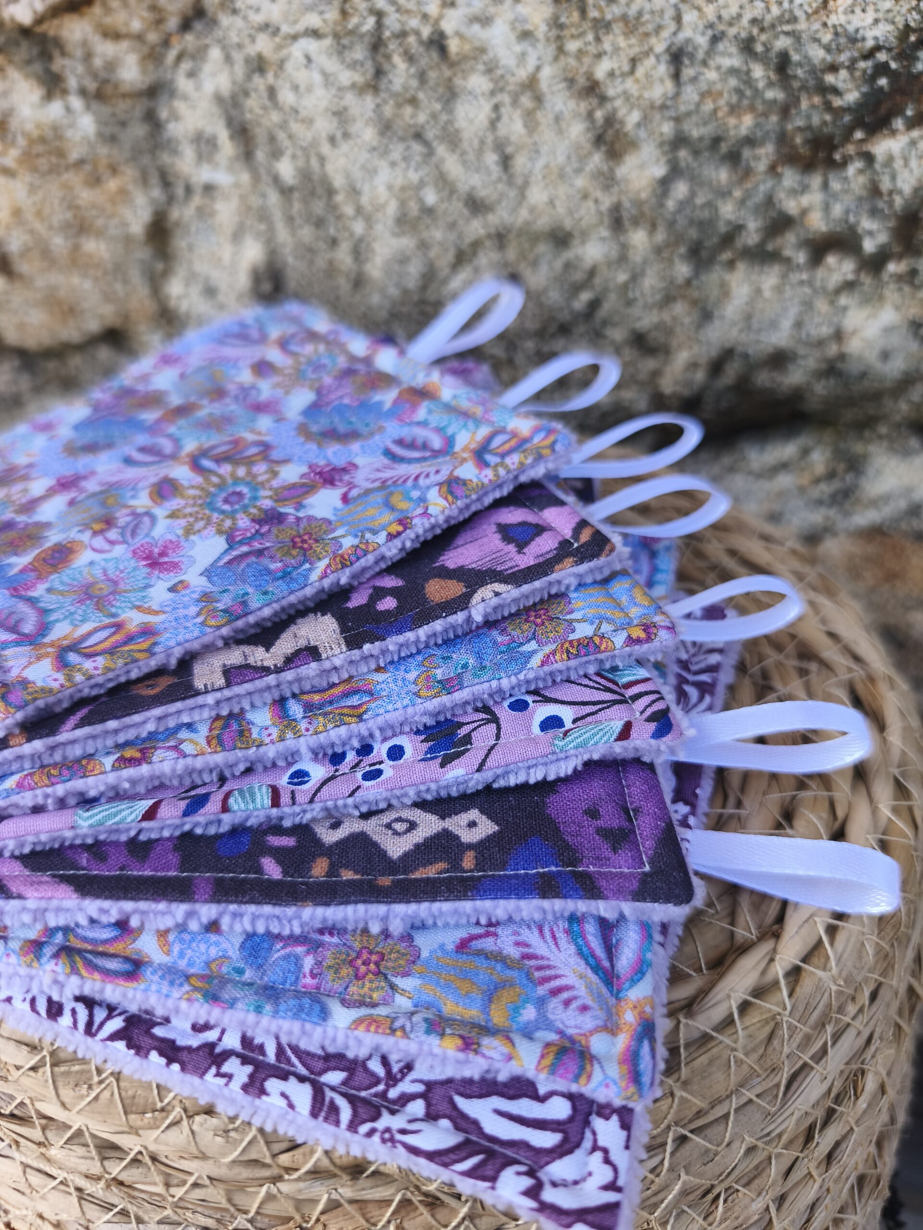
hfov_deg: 58.9
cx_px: 462
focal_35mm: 23
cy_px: 615
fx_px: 818
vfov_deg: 73.9
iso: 50
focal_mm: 6.18
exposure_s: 1/99.9
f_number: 1.65
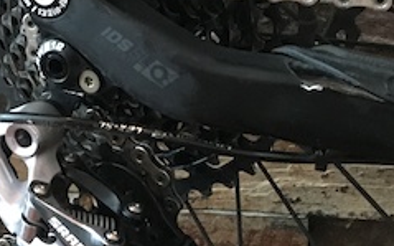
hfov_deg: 19.8
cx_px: 31
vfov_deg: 12.5
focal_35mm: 103
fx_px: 1105
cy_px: 246
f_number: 2.2
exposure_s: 1/15
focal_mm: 4.15
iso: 400
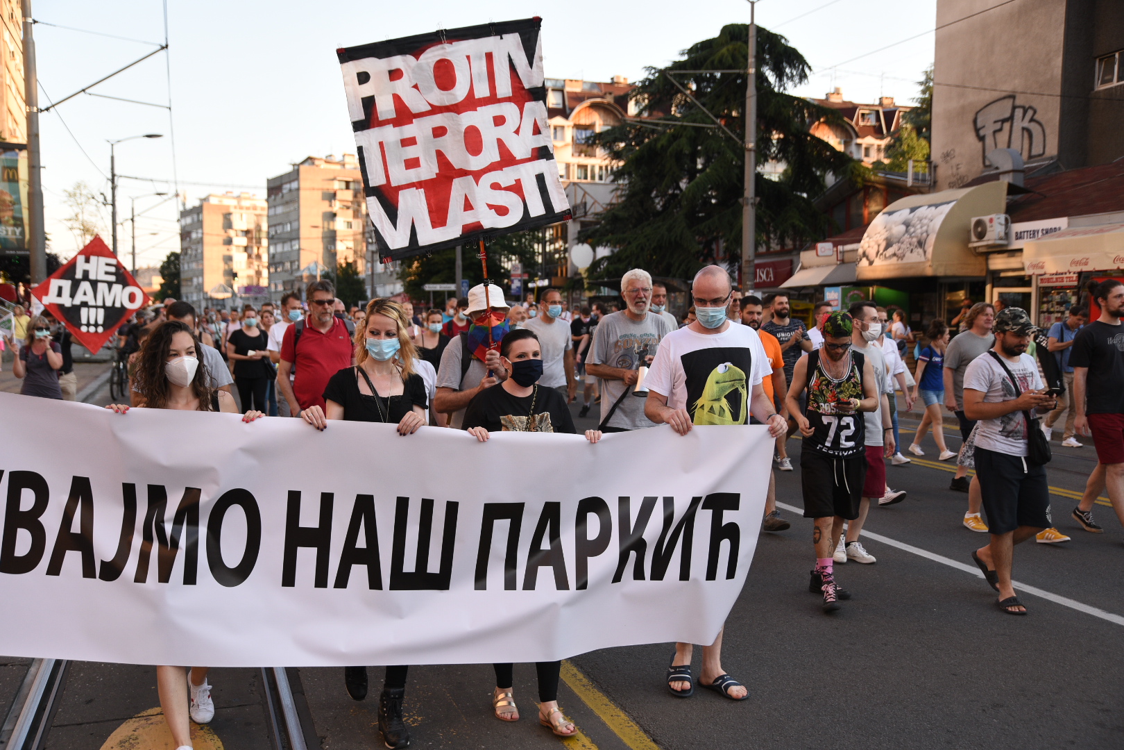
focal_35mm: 38
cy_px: 375
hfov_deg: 50.7
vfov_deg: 35.1
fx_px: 1186
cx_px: 562
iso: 400
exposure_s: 1/500
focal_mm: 38
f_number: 4
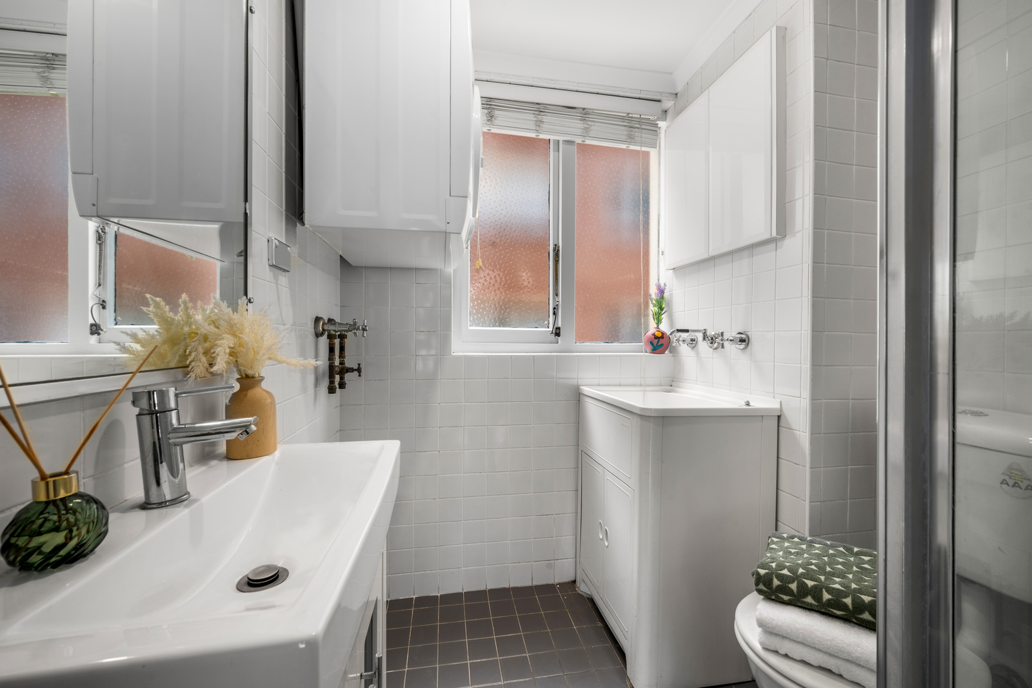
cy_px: 344
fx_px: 401
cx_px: 516
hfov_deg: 104.2
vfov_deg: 81.2
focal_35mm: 14
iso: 100
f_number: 11
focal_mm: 14
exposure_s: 1/2
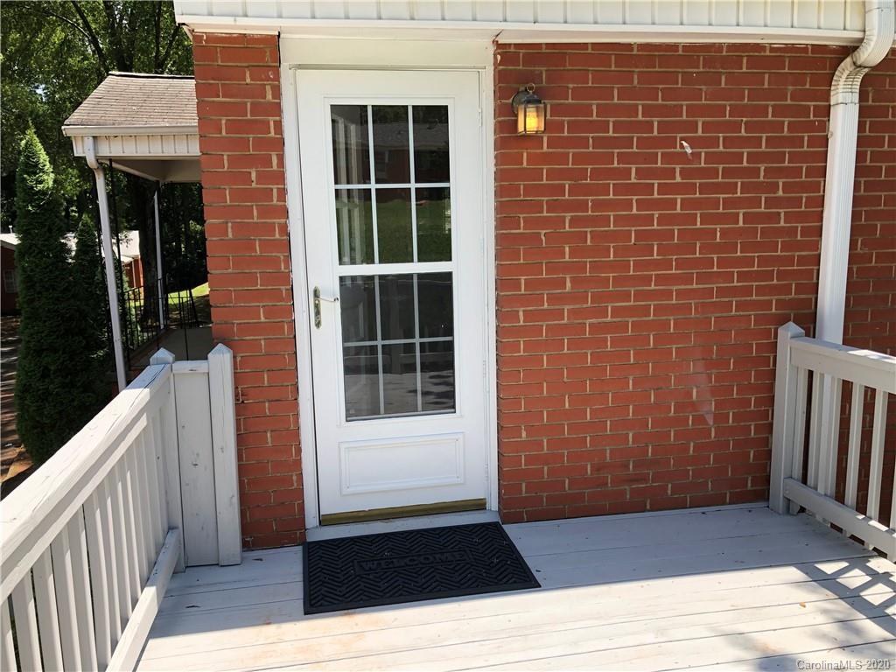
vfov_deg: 49.7
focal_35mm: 28
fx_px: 725
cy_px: 336
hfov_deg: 63.4
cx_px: 448
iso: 20
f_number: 1.8
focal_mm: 3.99
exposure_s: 1/592
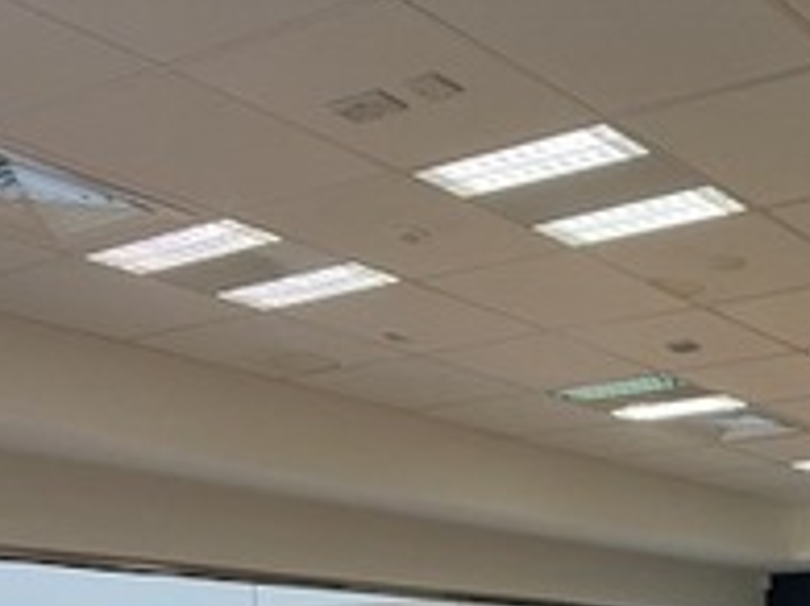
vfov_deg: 22.7
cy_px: 733
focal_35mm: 59
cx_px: 947
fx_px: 1380
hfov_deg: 28.8
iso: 100
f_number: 2.2
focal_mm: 2.71
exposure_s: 1/50
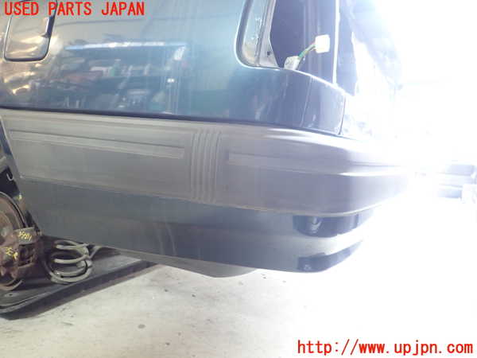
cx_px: 238
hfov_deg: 69.4
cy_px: 179
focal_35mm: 25
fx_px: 344
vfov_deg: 54.9
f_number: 2
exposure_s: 1/30
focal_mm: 4.5
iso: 500
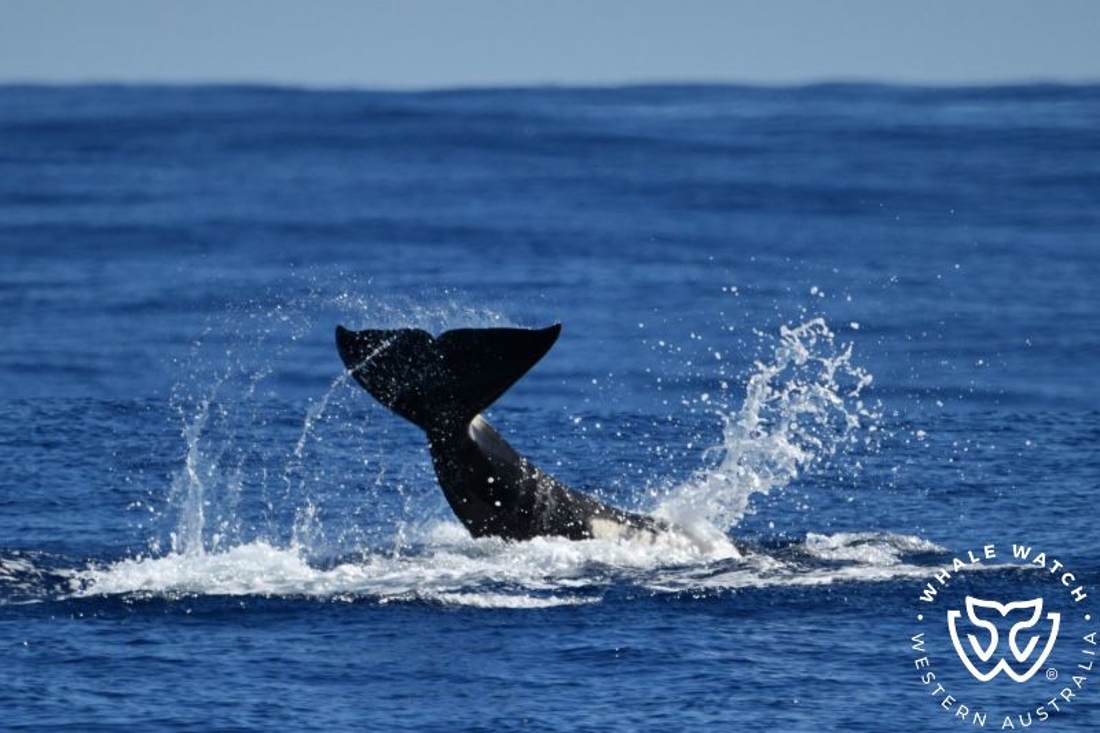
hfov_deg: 3.4
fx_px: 18328
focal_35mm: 600
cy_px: 366
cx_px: 550
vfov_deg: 2.3
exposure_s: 1/8000
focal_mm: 600
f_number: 6.3
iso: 800
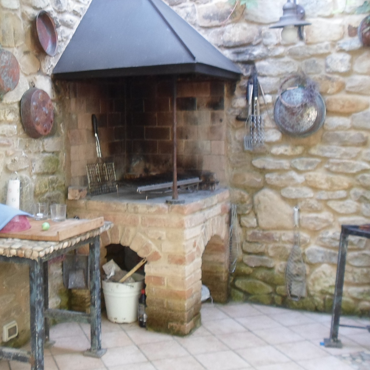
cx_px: 121
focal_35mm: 47
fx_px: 568
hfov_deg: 35.7
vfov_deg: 35.8
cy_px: 130
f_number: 2.5
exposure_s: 1/30
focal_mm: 4.5
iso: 120
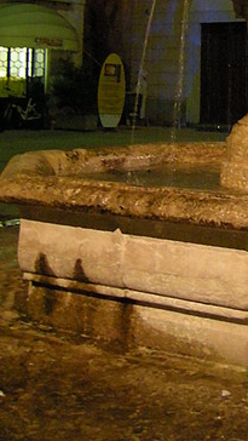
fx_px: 783
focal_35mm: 67
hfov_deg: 17.1
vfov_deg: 29.7
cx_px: 311
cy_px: 19
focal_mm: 4.7
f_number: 2.8
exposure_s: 1/12.5
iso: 400
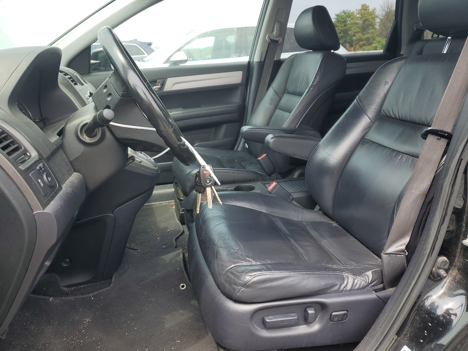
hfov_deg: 67.3
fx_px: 352
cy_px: 176
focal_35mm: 26
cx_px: 234
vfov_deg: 53.1
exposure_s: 1/526
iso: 50
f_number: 1.5
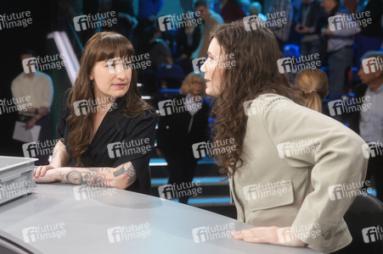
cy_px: 127
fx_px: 478
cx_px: 192
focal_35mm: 45
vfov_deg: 29.8
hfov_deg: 43.6
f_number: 2.2
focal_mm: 30
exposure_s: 1/100
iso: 640
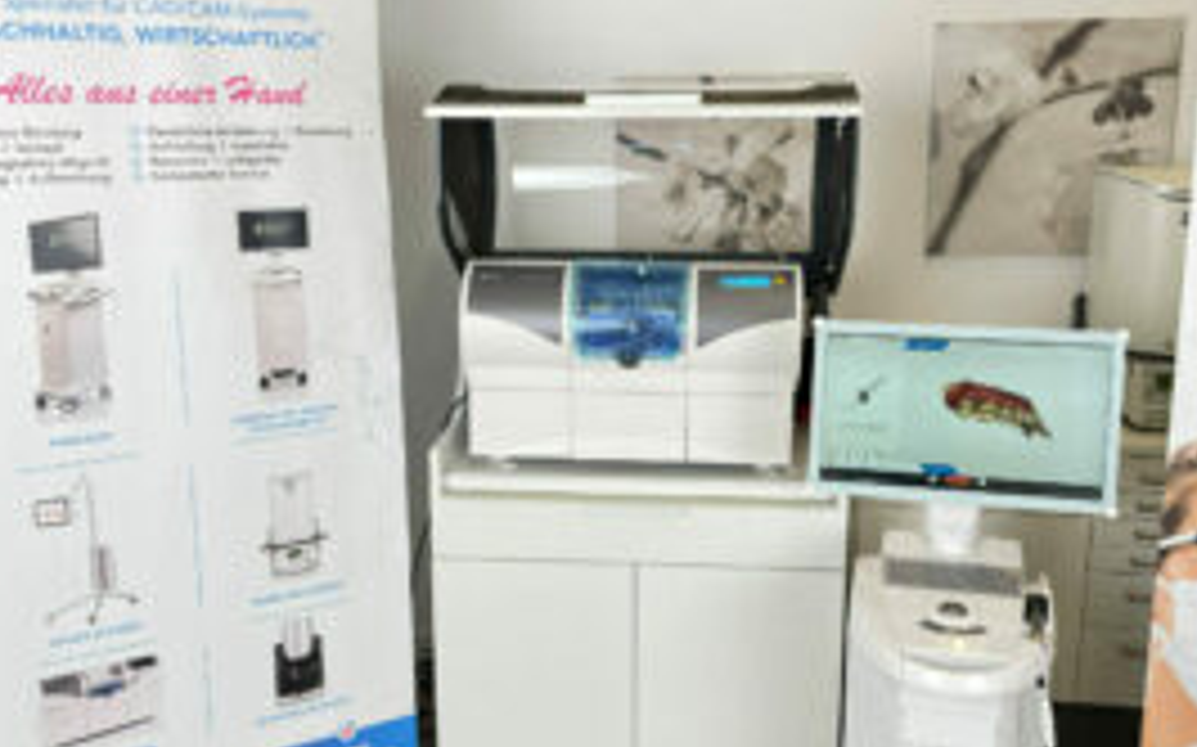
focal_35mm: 38
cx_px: 596
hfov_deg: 51.6
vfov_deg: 33.5
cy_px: 389
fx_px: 1239
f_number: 1.6
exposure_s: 1/100
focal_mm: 4.2
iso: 32
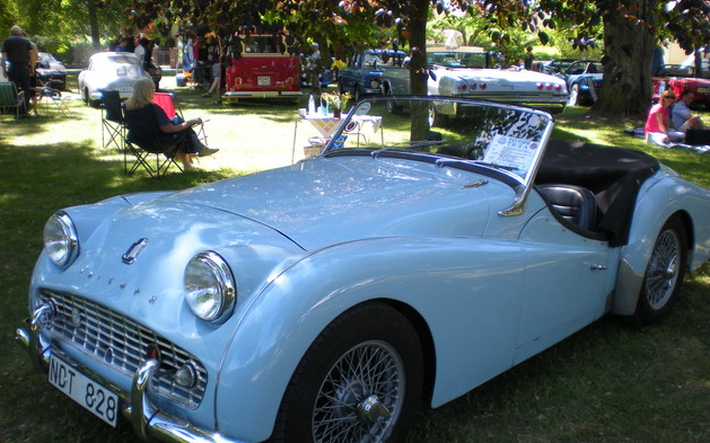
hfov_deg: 48.2
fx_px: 793
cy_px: 249
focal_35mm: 41
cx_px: 353
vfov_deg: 31.2
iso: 64
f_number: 3.1
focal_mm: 6.3
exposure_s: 1/118
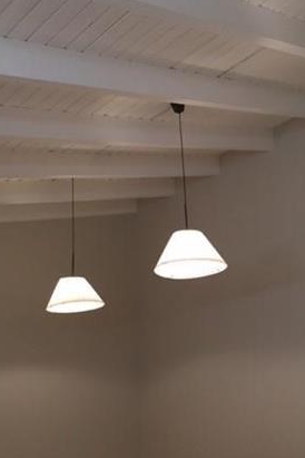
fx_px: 559
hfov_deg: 30.3
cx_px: 203
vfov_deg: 44.5
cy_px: 242
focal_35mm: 44
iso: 100
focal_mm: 4.15
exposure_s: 1/30
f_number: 2.2
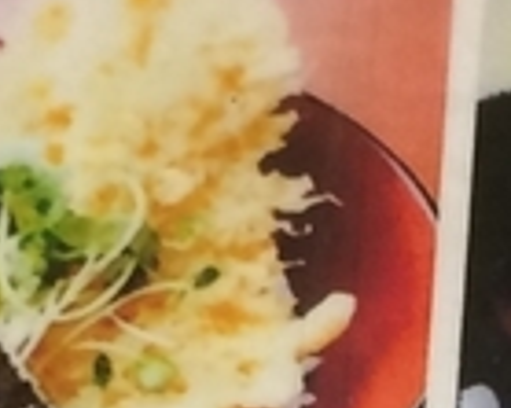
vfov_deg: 6.1
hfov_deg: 7.9
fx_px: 3703
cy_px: 959
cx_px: 467
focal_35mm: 245
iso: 80
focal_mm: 4.15
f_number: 2.2
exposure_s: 1/30
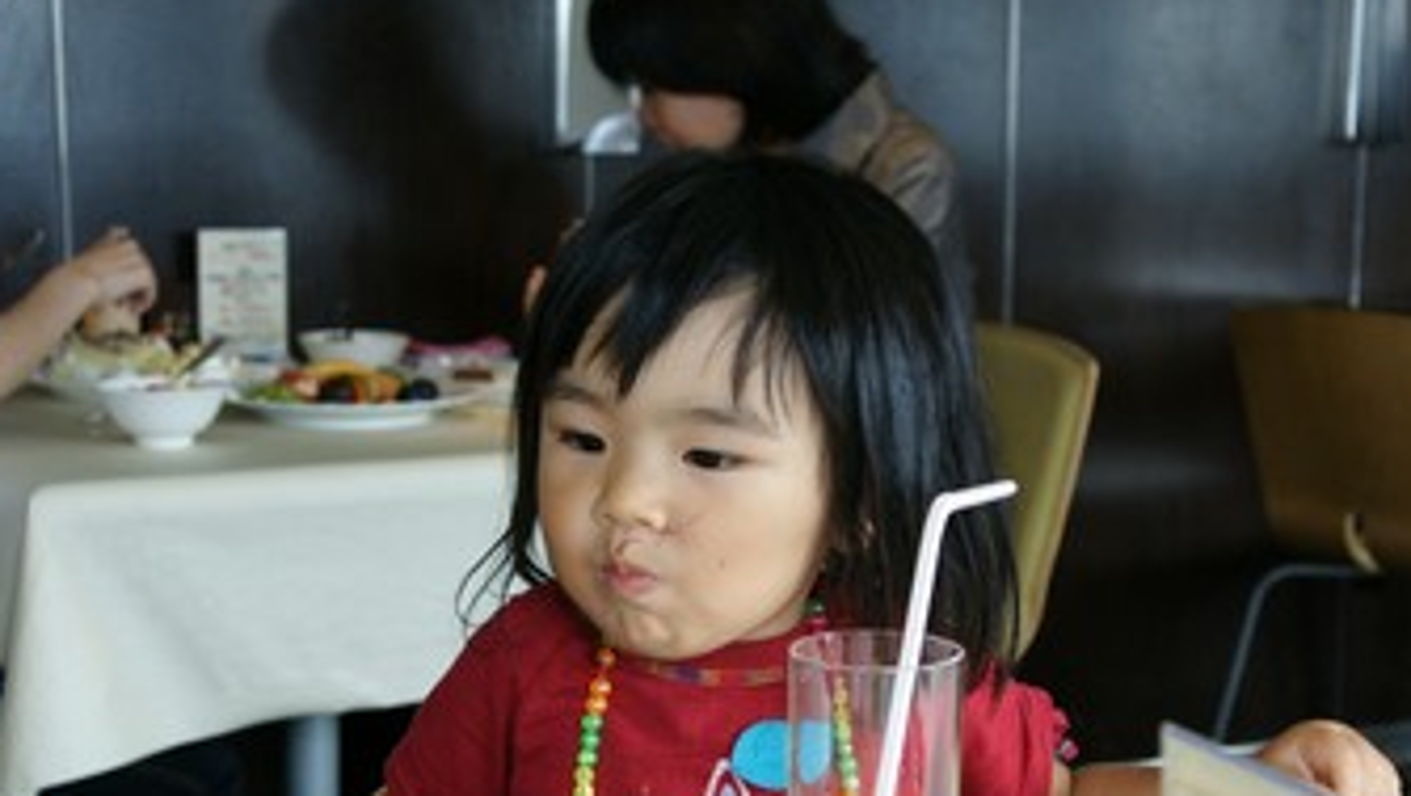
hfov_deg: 35.4
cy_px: 495
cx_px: 632
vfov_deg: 20.4
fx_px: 2209
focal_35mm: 59
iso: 800
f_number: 4.5
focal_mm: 30
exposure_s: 1/125
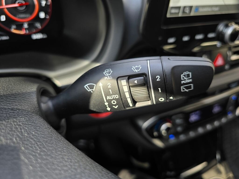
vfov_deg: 58.9
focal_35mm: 23
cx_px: 120
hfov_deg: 73.9
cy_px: 90
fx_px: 159
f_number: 1.7
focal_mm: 6.3
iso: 64
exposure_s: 1/180
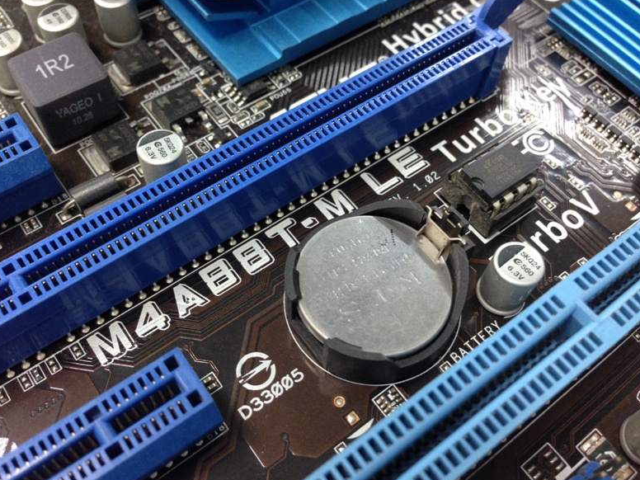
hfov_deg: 54.0
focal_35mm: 34
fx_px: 629
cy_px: 238
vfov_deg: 41.8
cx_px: 319
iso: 200
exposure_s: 1/20
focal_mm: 4.12
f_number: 2.4
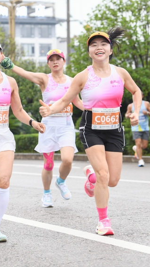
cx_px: 0
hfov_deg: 8.5
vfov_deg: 15.1
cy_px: 134
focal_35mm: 142
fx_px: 1005
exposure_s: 1/200
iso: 500
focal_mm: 90
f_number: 4.5
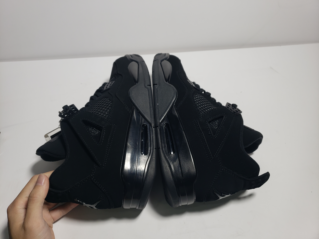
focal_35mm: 26
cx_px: 160
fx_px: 240
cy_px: 120
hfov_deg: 67.3
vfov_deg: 53.1
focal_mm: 4.3
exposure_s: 1/482
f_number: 1.5
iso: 50
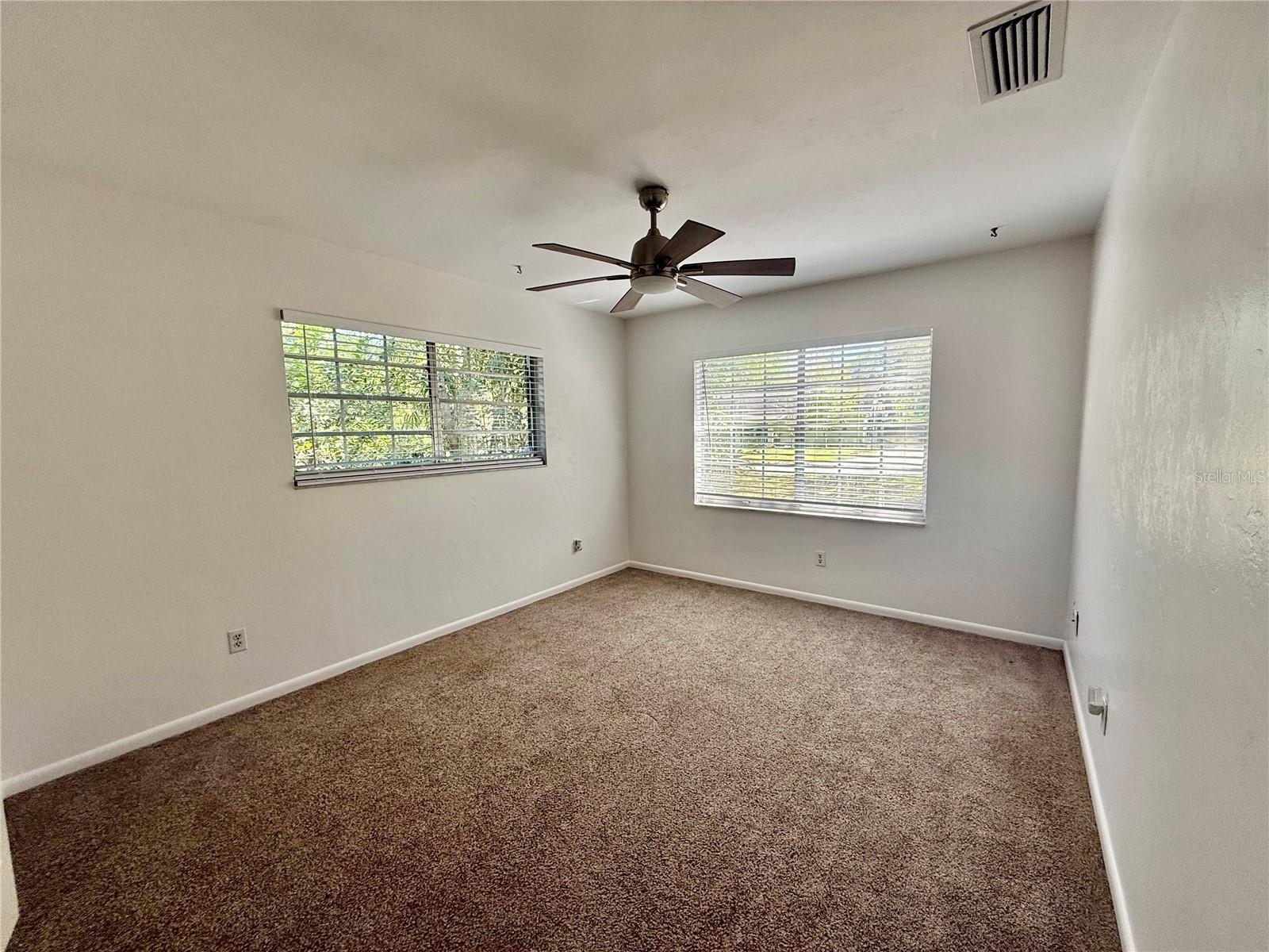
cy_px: 476
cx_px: 634
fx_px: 513
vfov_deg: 85.7
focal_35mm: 14
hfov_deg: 102.1
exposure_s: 1/145
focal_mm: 2.22
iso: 64
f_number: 2.2
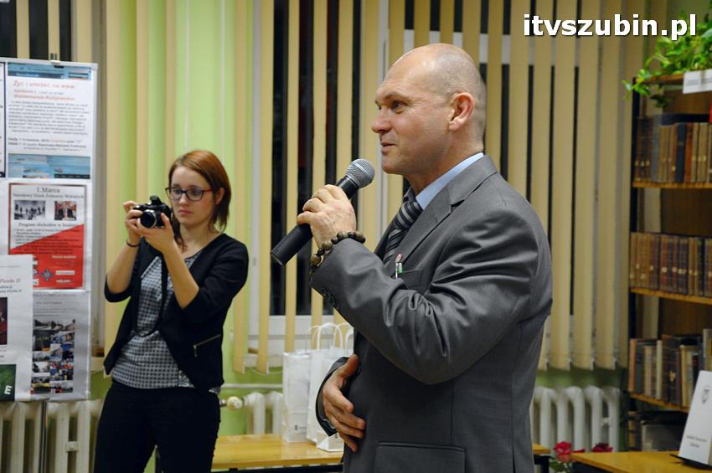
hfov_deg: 23.4
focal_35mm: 87
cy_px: 236
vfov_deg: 15.7
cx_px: 356
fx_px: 1719
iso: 2000
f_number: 5
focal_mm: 58
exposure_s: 1/80
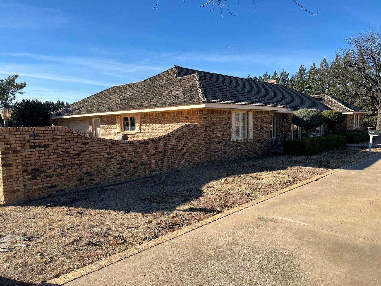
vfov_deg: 53.1
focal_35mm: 26
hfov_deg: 67.3
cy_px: 143
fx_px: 286
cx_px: 190
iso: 50
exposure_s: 1/2513
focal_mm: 5.1
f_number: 1.6
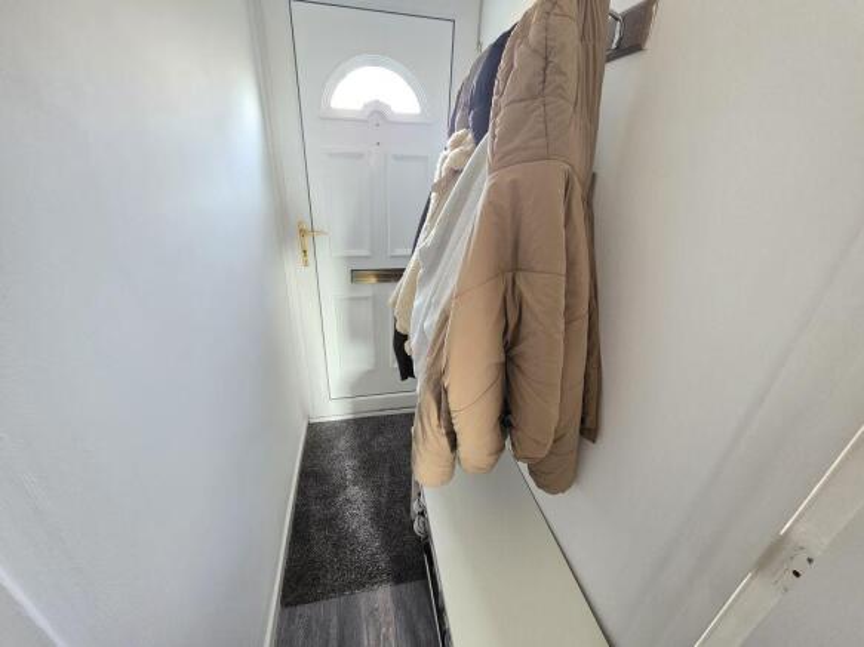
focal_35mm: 13
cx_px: 432
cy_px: 324
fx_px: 324
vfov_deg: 89.9
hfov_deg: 106.2
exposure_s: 1/25
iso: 1000
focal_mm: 2.2
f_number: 1.9
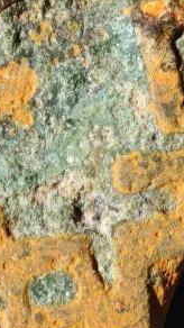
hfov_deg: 1.7
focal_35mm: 698
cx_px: 313
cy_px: 435
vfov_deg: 3.1
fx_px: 6061
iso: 400
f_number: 2
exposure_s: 1/100
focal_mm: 9
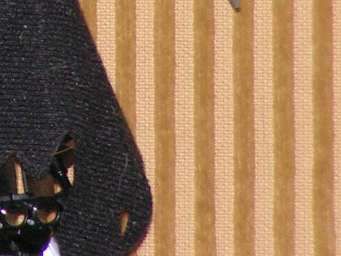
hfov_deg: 1.6
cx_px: -58
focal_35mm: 1226
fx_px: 12077
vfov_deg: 1.2
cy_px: -54
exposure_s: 1/320
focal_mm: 48
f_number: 3.2
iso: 200
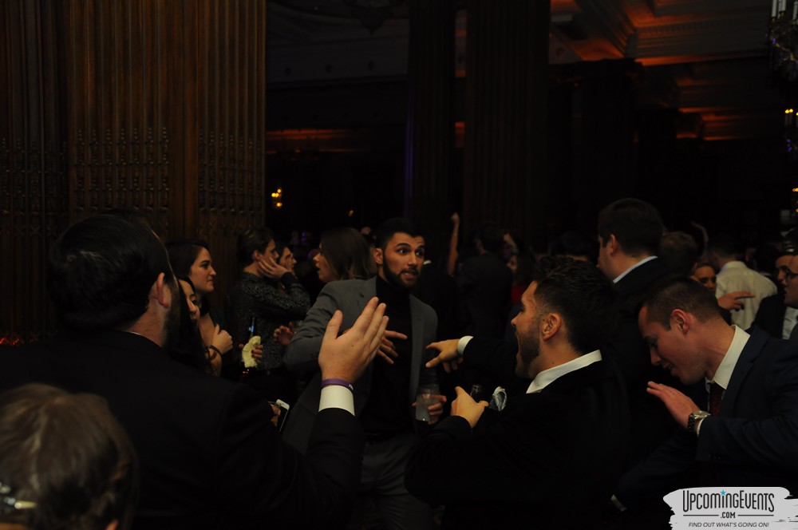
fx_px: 930
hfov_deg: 46.5
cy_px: 265
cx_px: 399
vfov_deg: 31.8
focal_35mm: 42
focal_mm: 28
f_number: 4.5
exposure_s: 1/60
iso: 800
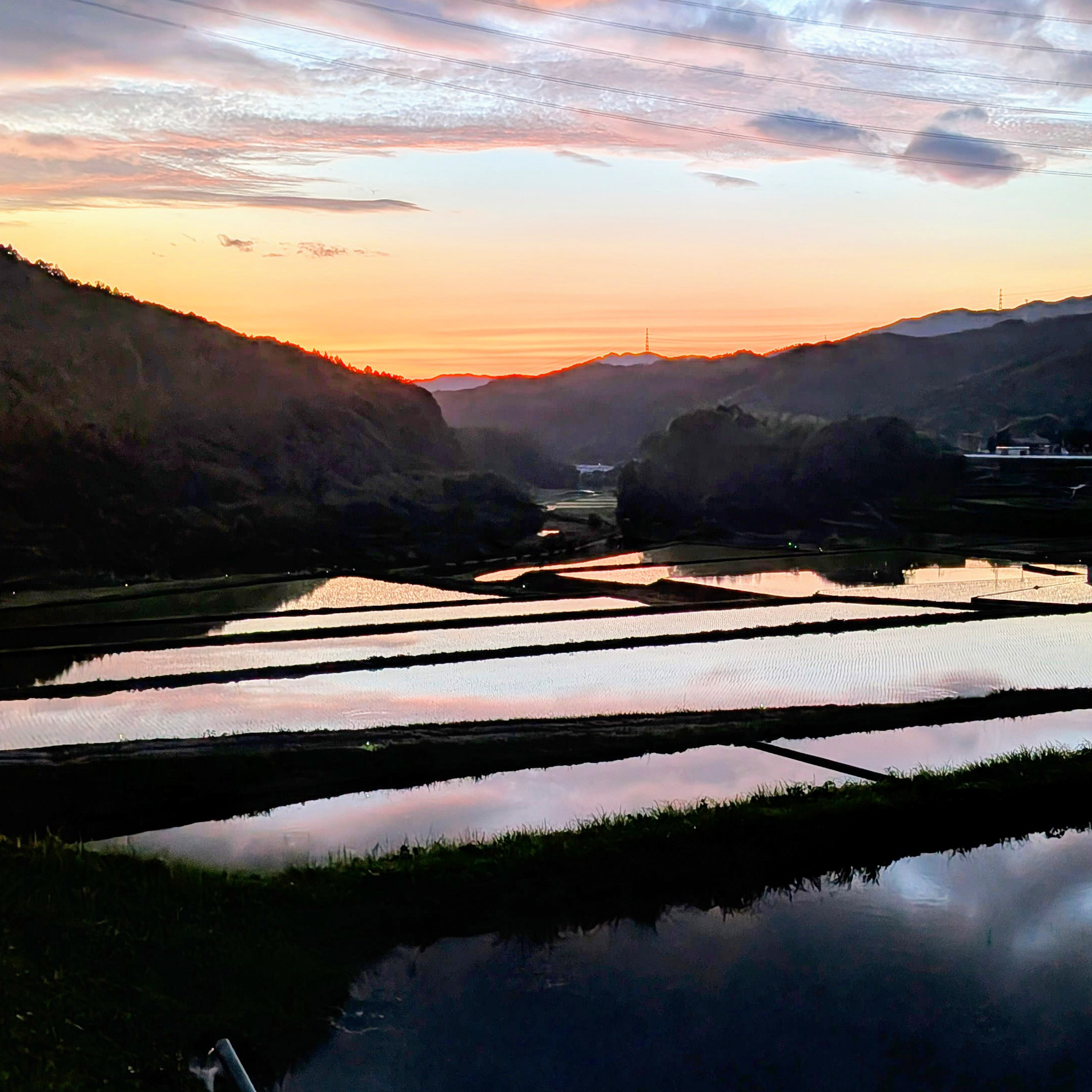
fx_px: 1392
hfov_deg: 42.5
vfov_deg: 42.7
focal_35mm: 39
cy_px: 448
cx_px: 675
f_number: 1.7
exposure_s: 1/20
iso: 172
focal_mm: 4.53
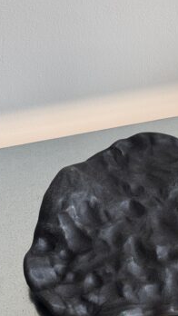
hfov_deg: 15.0
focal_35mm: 80
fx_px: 671
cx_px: 153
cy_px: 152
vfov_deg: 26.5
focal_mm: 6.76
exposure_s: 1/138
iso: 100
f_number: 1.78
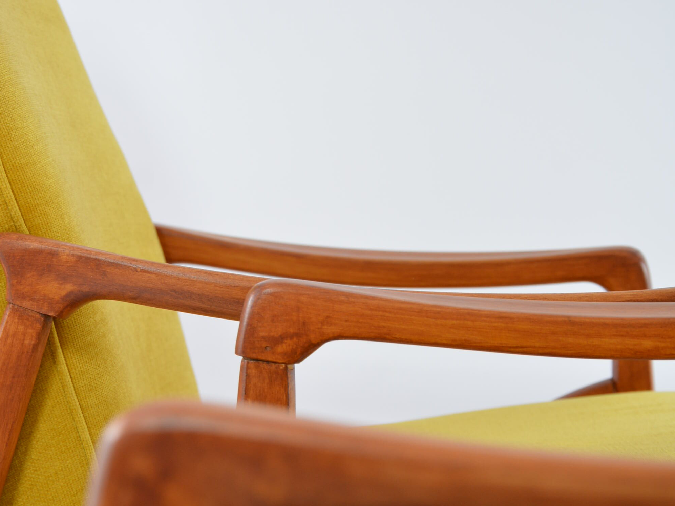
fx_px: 2028
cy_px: 298
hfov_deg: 18.9
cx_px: 337
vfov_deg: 14.2
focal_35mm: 104
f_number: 6.3
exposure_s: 1/60
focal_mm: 48
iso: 400
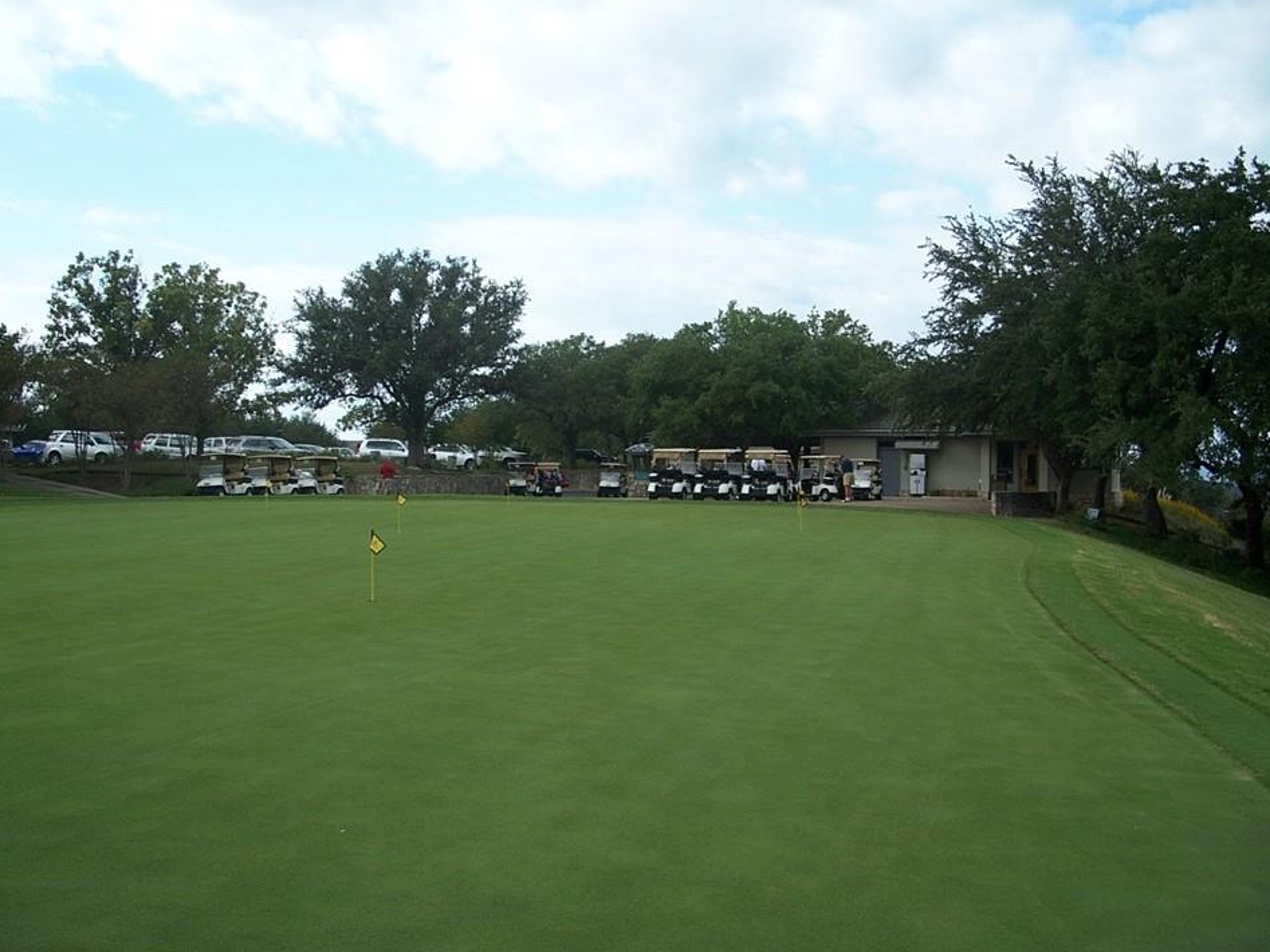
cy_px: 500
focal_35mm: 40
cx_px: 598
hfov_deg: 46.8
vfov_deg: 35.9
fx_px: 1467
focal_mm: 7.8
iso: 64
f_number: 2.8
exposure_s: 1/500
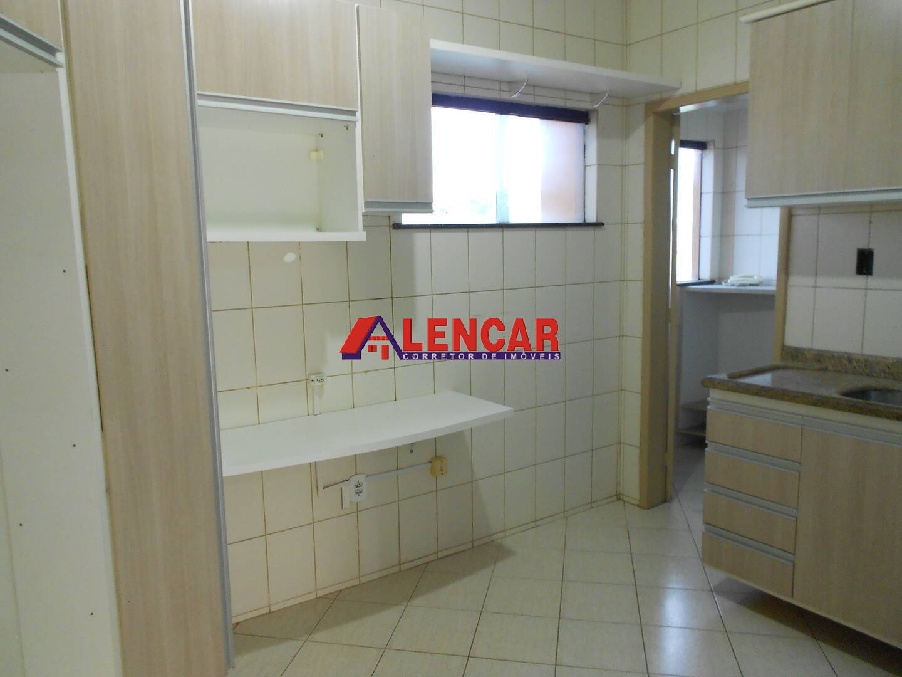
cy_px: 338
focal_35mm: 26
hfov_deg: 67.3
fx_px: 677
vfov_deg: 53.1
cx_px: 451
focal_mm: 4.6
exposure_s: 1/30
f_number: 3.2
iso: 250
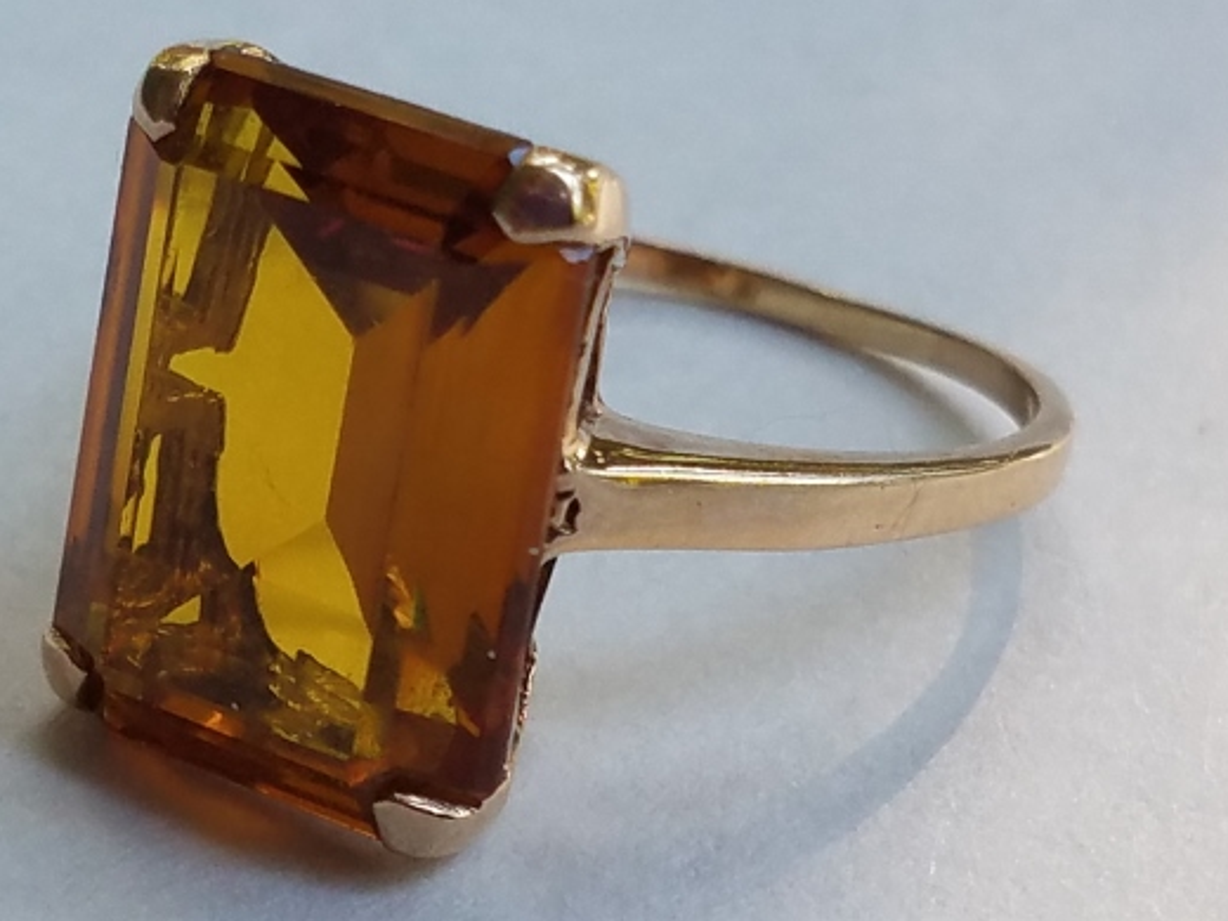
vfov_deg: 44.1
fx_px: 1135
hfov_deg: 56.5
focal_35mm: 32
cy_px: 439
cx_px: 505
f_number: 1.7
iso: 40
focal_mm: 4.2
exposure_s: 1/150
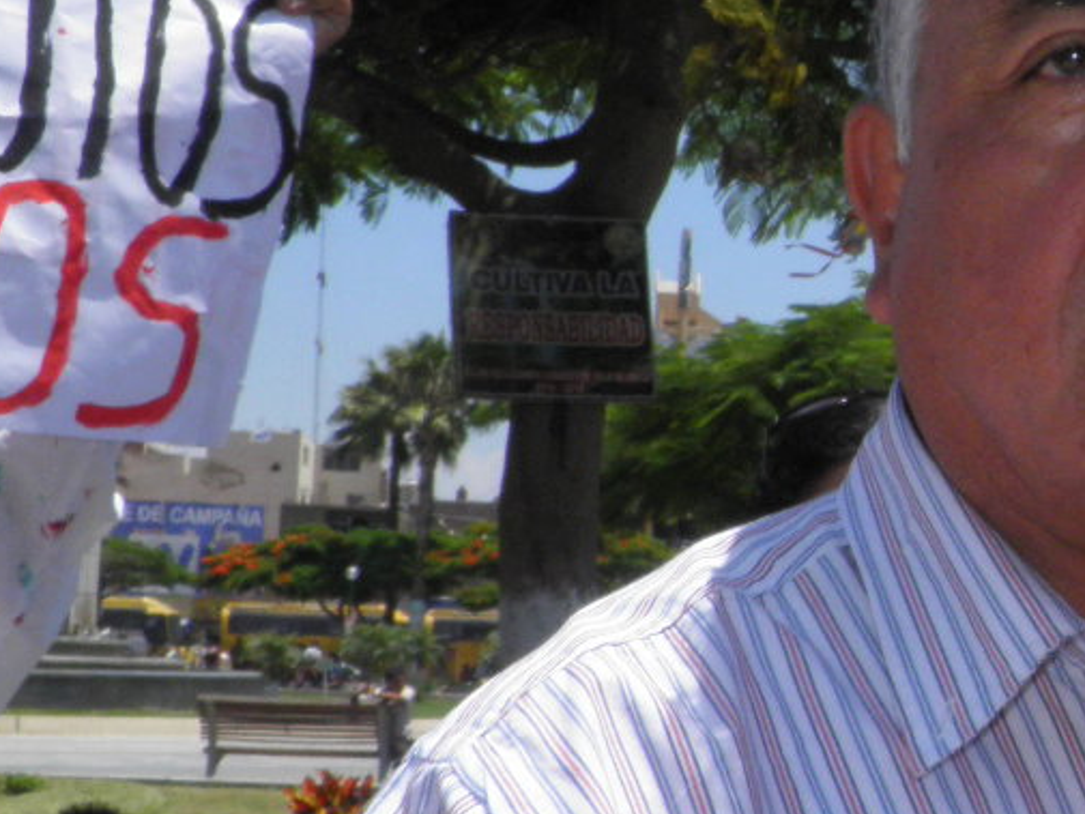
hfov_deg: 25.4
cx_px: 1192
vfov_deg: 20.7
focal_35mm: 71
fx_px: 2226
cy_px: 410
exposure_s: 1/320
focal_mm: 4.9
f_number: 8
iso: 100
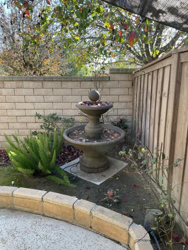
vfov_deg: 67.3
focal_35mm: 26
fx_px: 188
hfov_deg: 53.1
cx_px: 94
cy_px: 125
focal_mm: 4.2
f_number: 1.6
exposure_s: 1/193
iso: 32
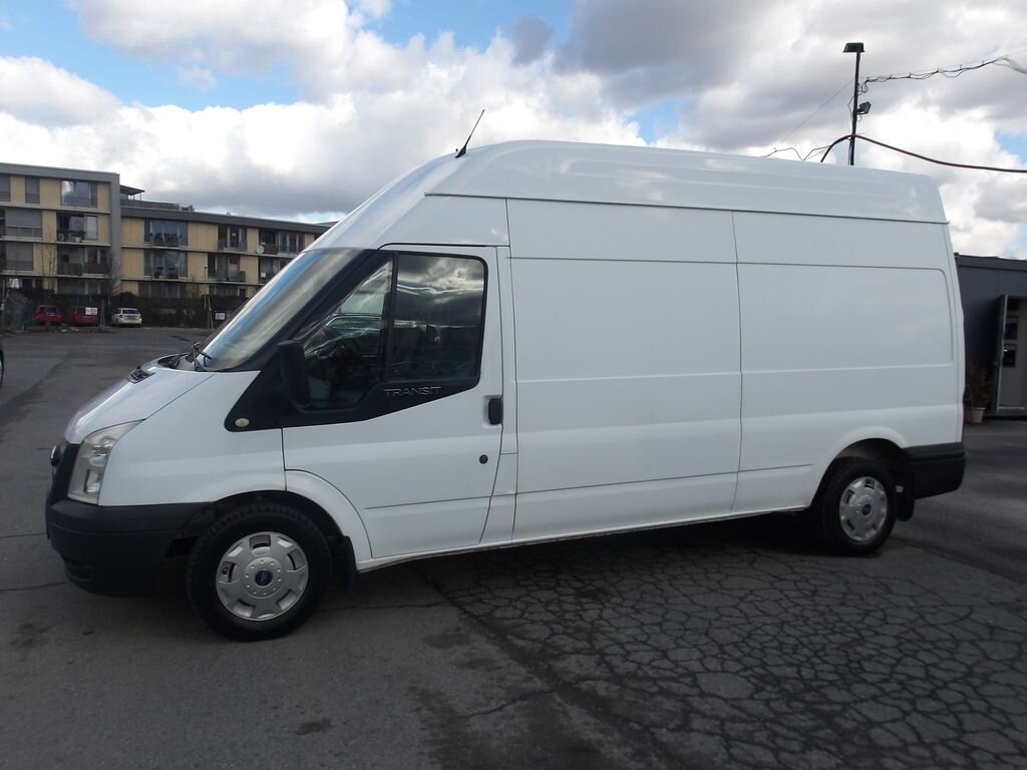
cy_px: 385
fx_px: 801
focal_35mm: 27
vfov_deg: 51.4
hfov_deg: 65.3
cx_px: 514
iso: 100
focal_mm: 4.9
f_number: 10.4
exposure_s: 1/101
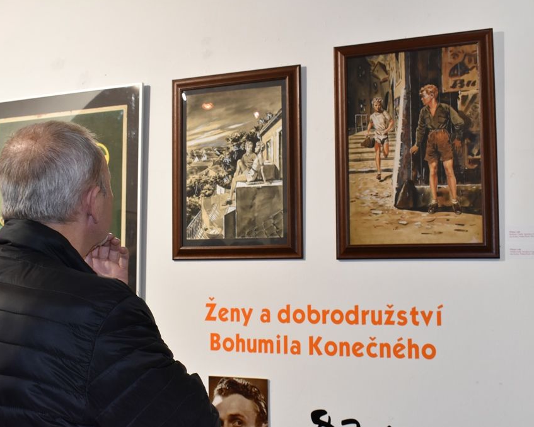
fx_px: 673
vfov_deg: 35.2
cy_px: 212
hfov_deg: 43.3
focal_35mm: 43
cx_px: 247
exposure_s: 1/60
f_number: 8
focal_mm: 25
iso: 1400
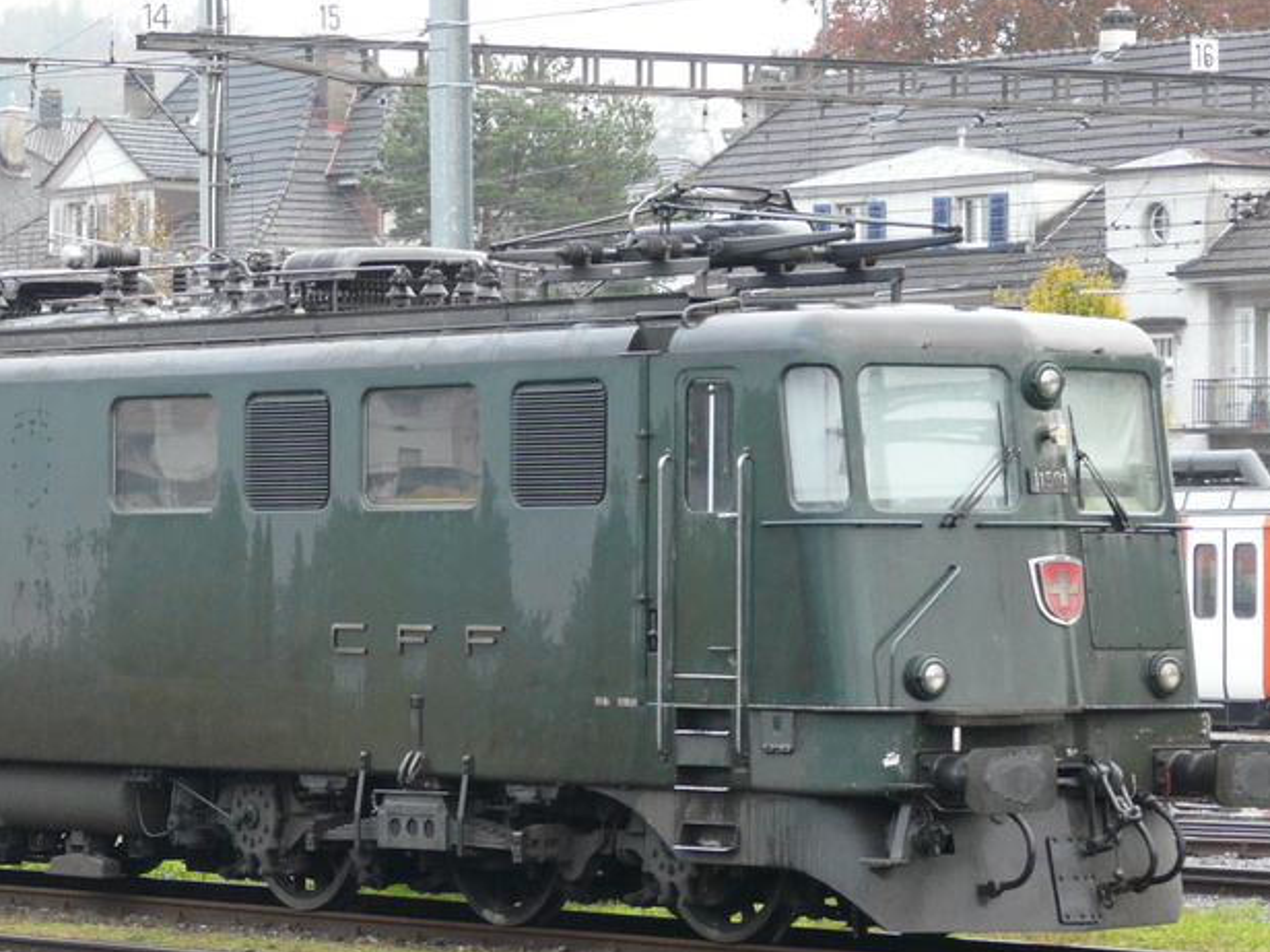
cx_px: 336
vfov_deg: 8.4
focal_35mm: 177
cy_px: 575
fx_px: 6494
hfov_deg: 11.1
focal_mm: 18
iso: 200
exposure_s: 1/50
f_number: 3.6
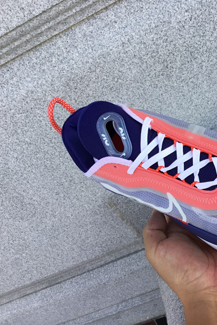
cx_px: 211
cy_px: 164
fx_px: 397
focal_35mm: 44
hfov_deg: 28.8
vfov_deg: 44.5
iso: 25
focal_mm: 3.3
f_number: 2.4
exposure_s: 1/184
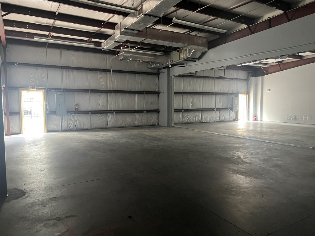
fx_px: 237
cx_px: 158
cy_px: 118
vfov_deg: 53.1
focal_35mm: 26
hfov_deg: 67.3
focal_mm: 5.7
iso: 500
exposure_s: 1/55
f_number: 1.5
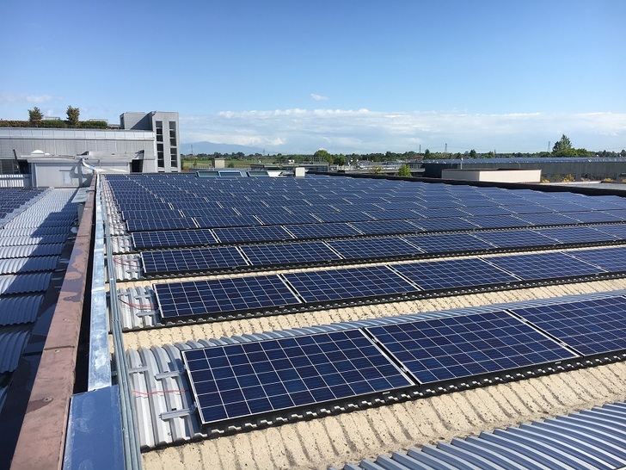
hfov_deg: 61.7
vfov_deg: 48.2
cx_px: 313
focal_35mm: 29
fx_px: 524
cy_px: 235
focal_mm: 4.15
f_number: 2.2
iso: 25
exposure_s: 1/1538
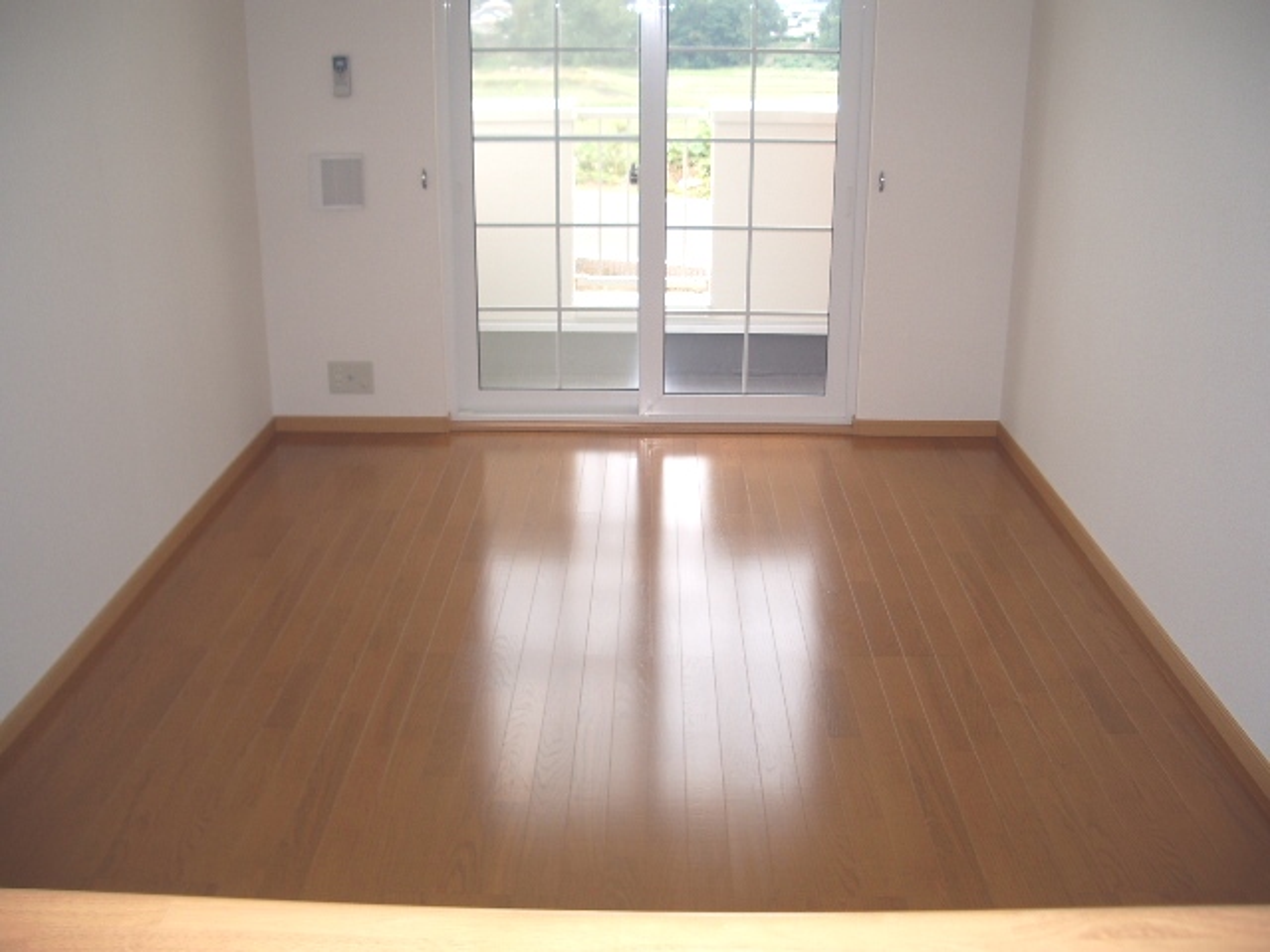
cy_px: 476
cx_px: 635
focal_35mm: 35
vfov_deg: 40.7
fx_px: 1284
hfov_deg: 52.6
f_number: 2.6
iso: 50
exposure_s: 1/40
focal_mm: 5.8
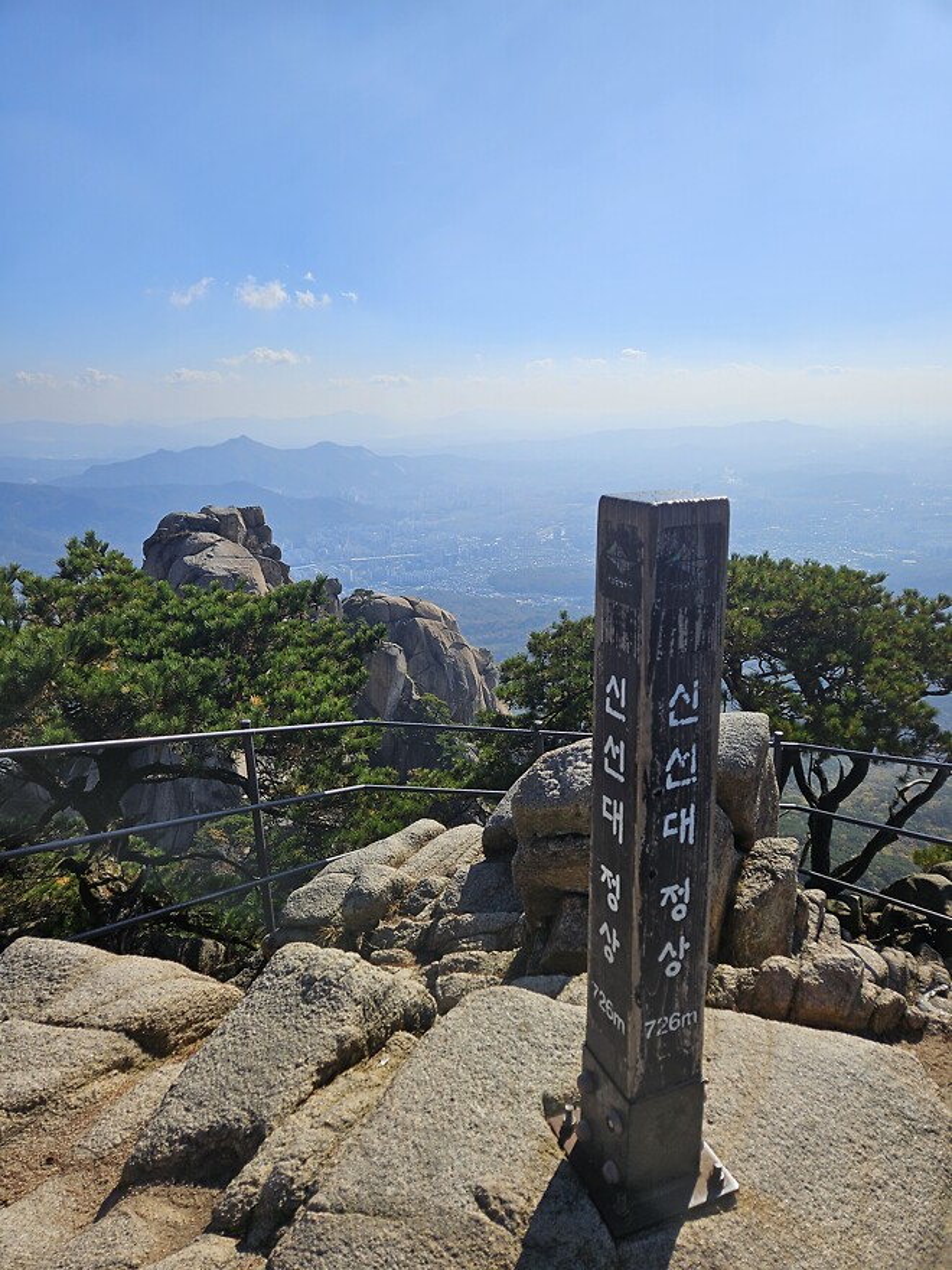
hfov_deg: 58.9
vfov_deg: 73.9
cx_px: 476
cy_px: 635
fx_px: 843
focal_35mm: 23
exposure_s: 1/3798
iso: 25
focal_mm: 5.4
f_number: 1.8
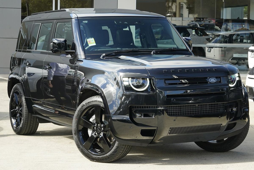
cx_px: 127
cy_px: 85
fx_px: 600
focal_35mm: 85
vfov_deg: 16.1
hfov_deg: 23.9
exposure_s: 1/125
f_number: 11
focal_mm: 85
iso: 1000
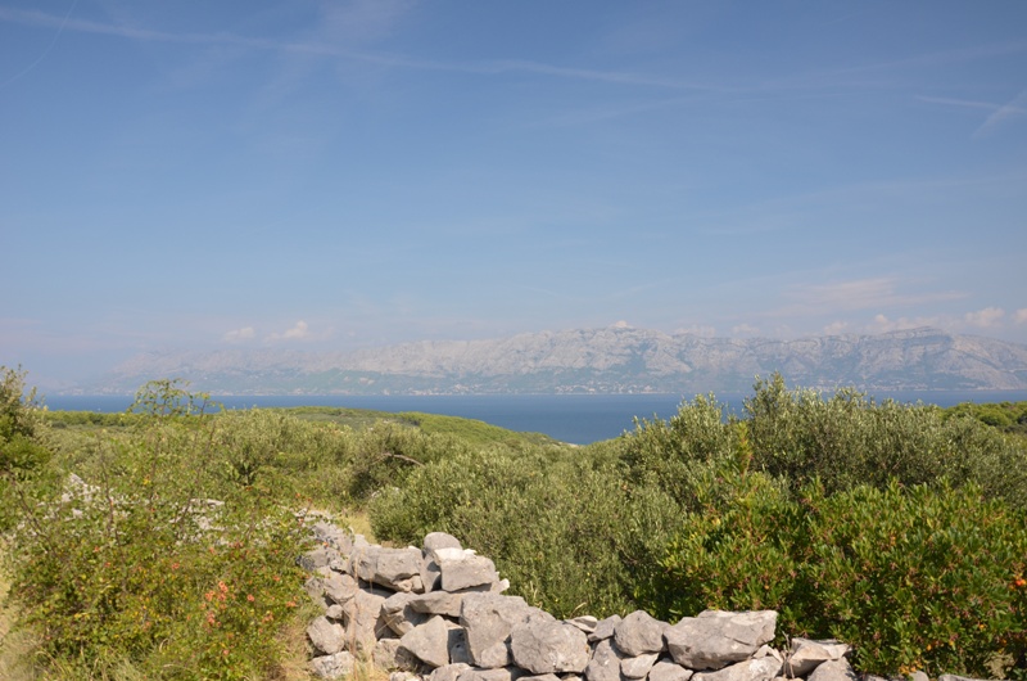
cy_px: 340
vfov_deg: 47.7
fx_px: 769
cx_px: 514
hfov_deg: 67.5
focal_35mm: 27
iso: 200
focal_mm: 18
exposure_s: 1/250
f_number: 8
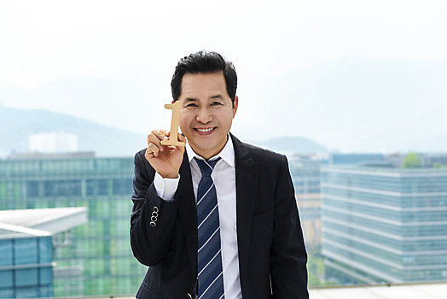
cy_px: 139
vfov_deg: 17.1
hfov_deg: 25.3
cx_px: 214
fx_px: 994
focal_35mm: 80
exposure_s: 1/1250
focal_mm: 70
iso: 400
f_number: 5.6
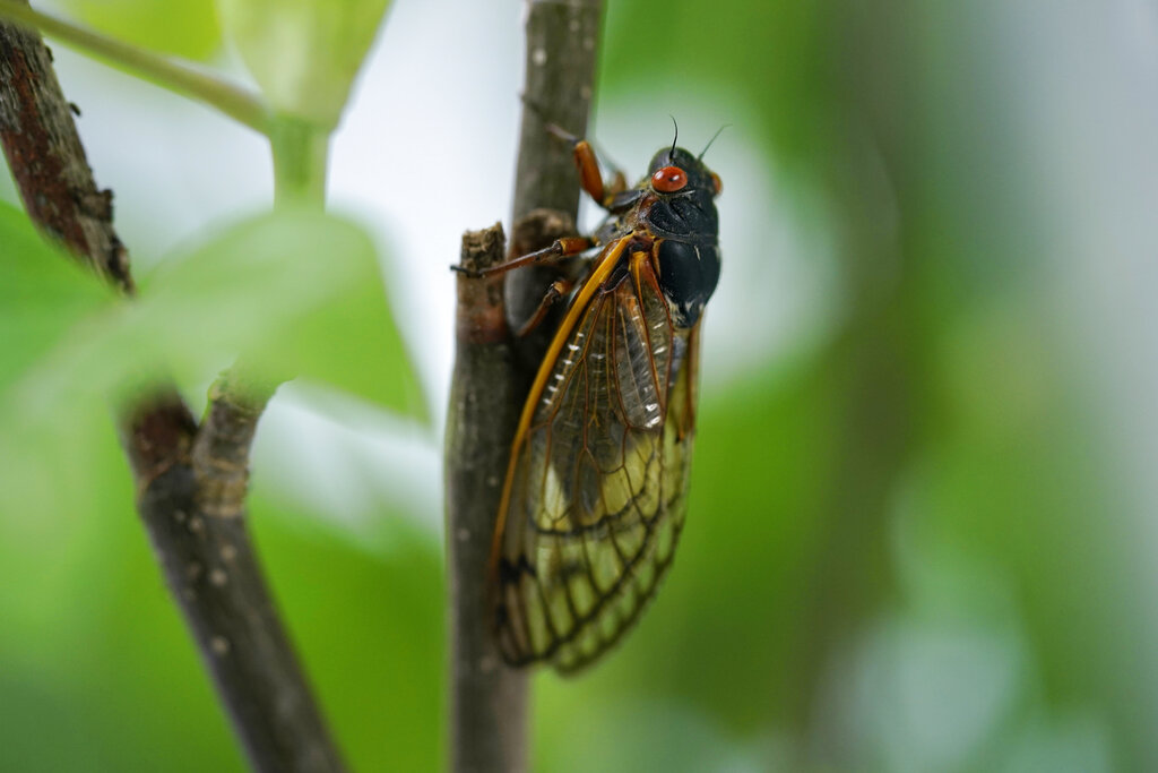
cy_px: 386
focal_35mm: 90
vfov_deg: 15.2
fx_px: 2895
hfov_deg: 22.6
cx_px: 579
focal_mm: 90
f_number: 2.8
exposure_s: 1/60
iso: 1600
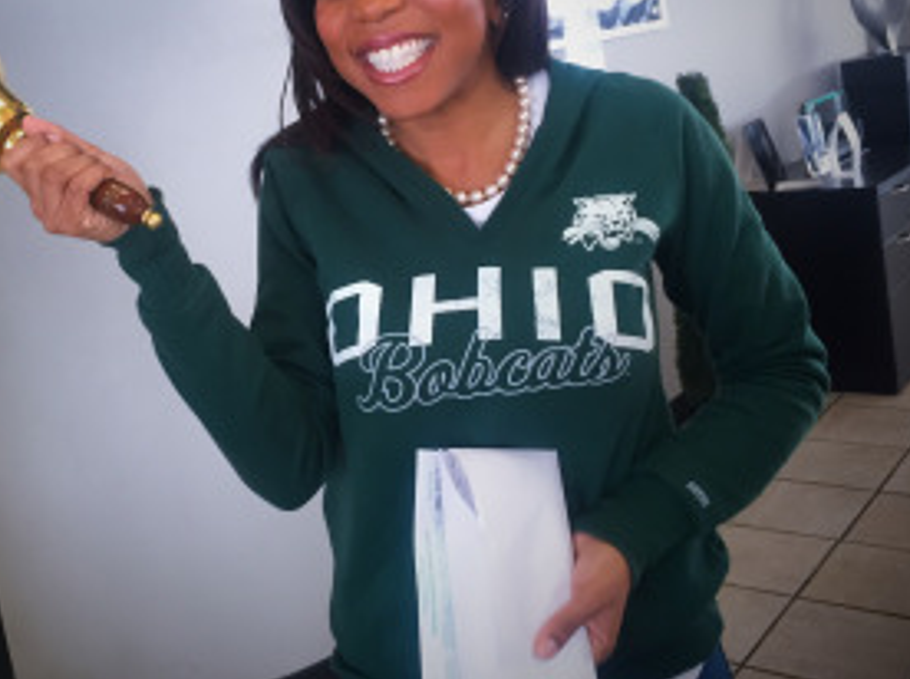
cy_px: 222
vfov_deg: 33.9
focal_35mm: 42
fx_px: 1102
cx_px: 341
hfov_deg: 44.5
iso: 40
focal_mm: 4.15
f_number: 2.2
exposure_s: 1/30
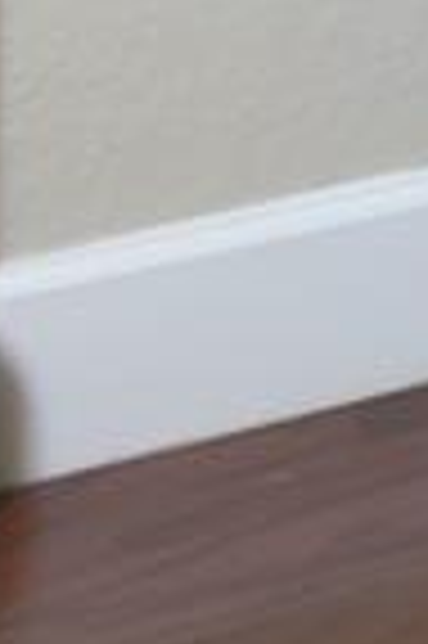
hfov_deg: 4.4
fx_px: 3003
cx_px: 3005
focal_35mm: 168
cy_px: -1171
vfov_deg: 9.8
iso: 100
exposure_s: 1/15
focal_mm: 10
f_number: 4
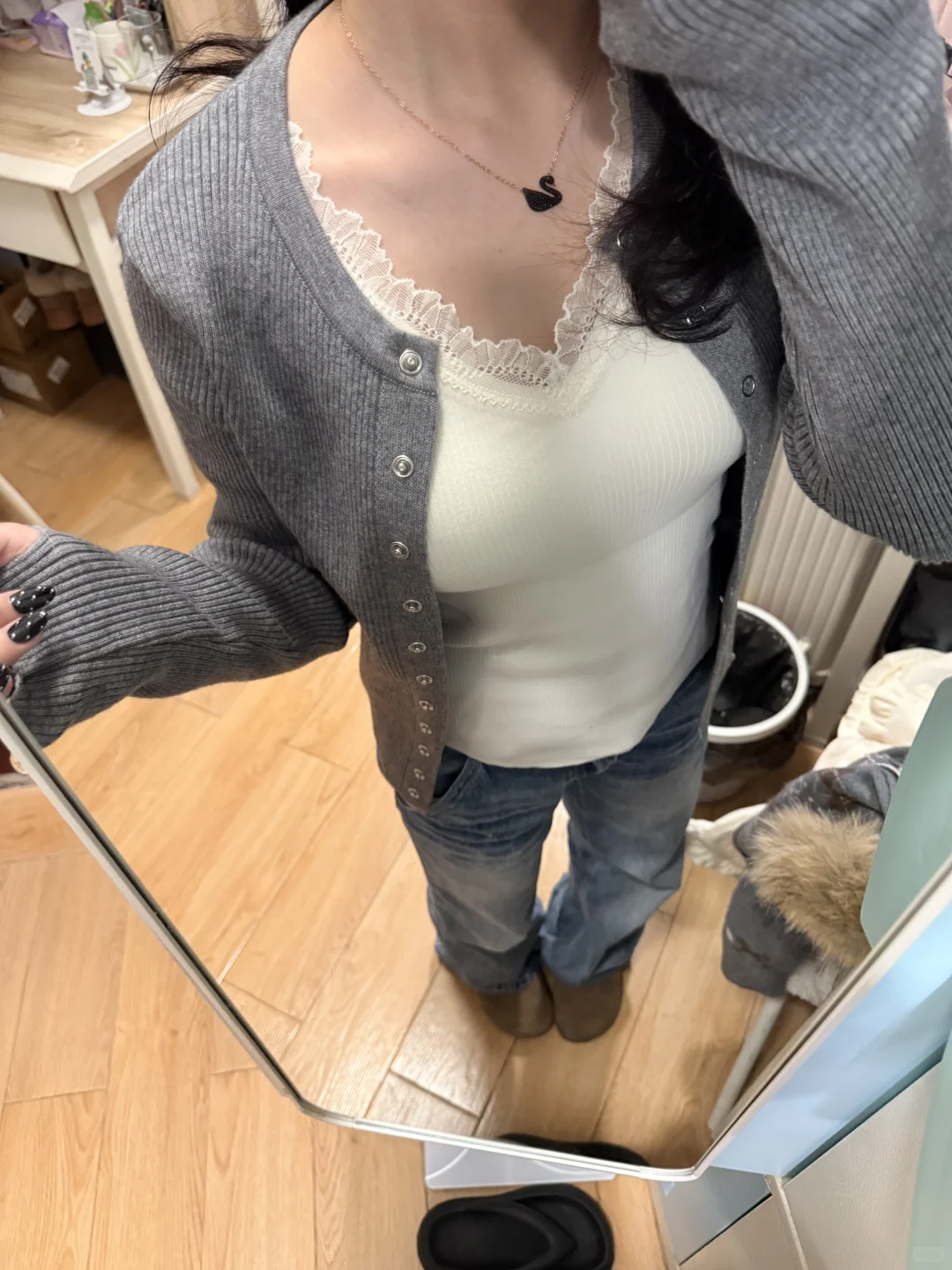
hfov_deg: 56.8
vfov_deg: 71.6
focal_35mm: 24
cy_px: 635
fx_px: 880
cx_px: 476
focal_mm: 6.76
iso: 640
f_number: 1.78
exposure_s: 1/33
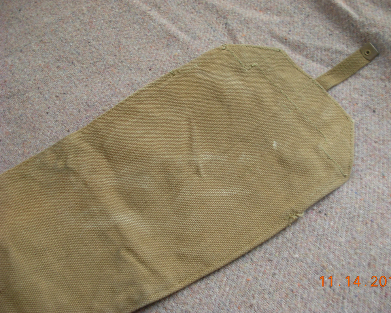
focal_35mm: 40
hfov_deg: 45.8
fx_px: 463
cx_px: 211
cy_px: 157
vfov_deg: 37.3
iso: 79
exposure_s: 1/4.4
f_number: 2.9
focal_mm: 6.3
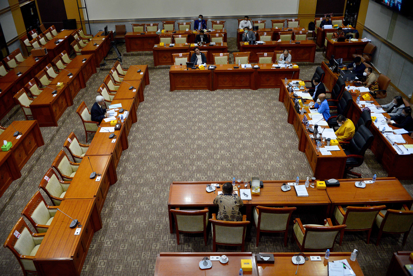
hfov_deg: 61.9
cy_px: 138
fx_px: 344
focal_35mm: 30
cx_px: 206
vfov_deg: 43.6
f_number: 4.5
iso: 3200
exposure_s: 1/160
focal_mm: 30
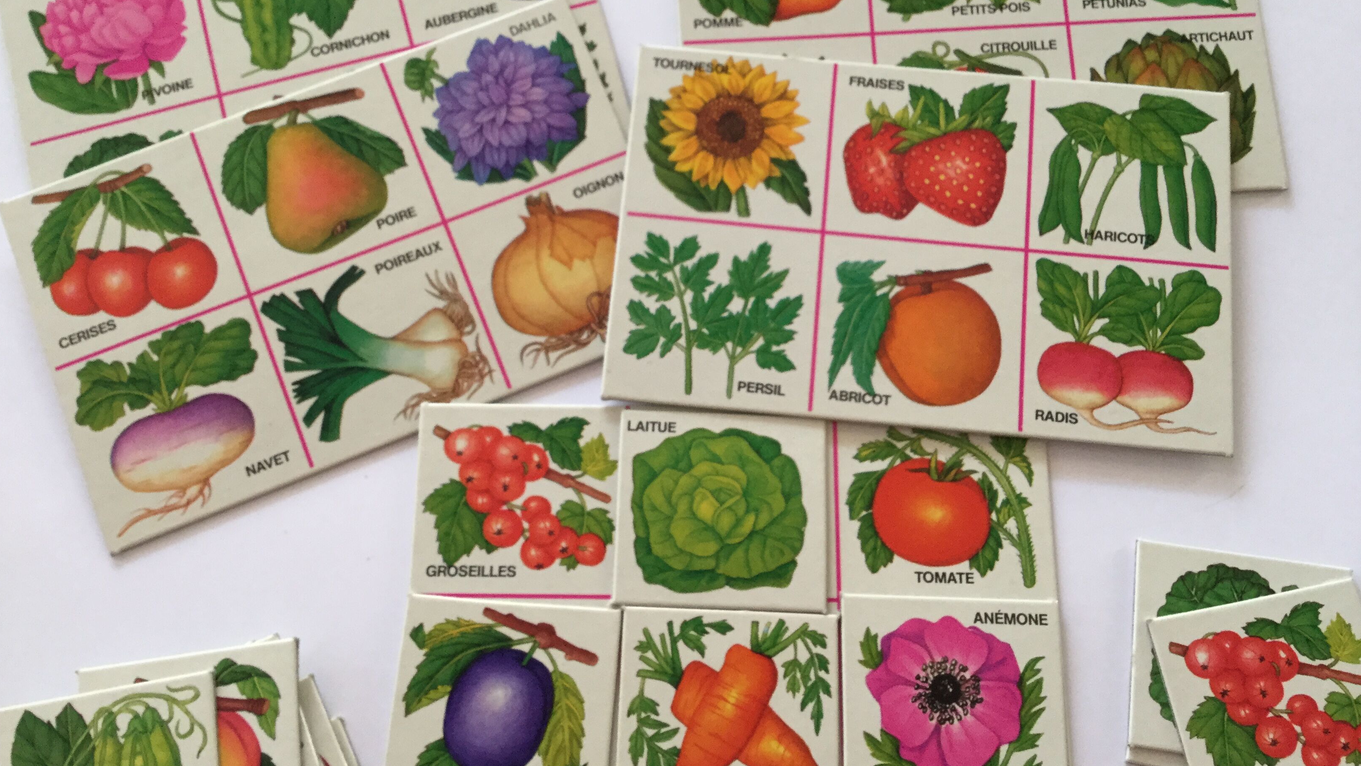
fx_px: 1227
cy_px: 349
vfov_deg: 34.6
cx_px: 680
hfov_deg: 58.0
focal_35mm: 34
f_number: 2.4
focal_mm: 3.3
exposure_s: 1/33
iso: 100
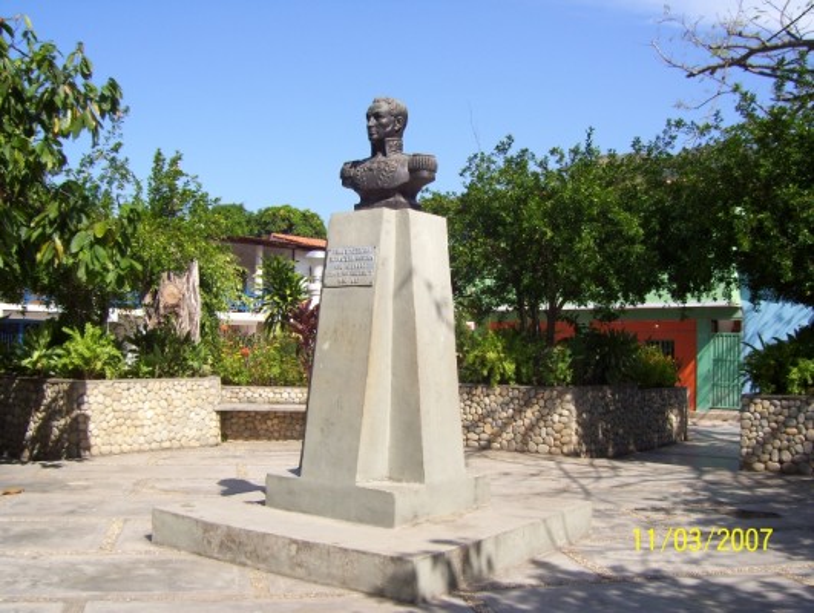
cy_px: 306
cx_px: 407
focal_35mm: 36
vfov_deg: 39.8
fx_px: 848
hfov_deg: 51.3
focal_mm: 6
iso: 80
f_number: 4.8
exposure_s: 1/640
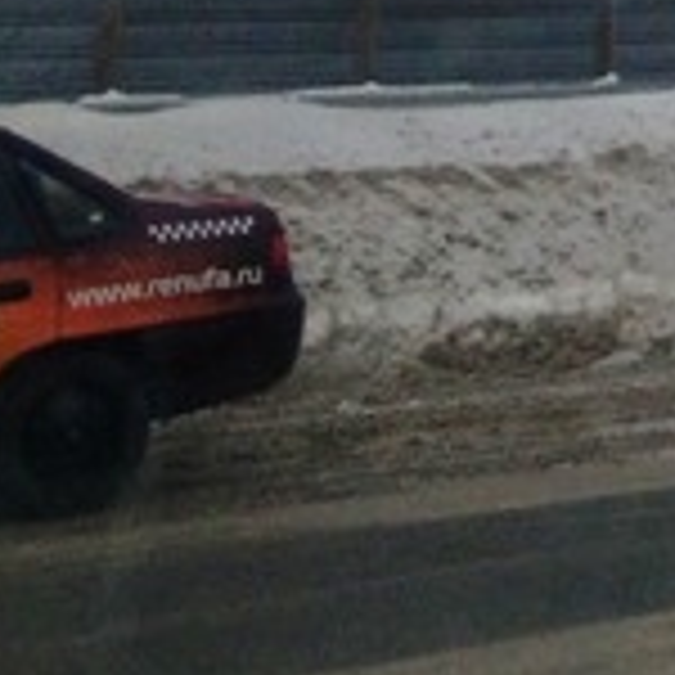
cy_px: -666
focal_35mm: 165
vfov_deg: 9.9
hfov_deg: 9.3
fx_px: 3640
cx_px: 1692
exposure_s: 1/1133
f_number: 2.4
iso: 50
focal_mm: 4.28
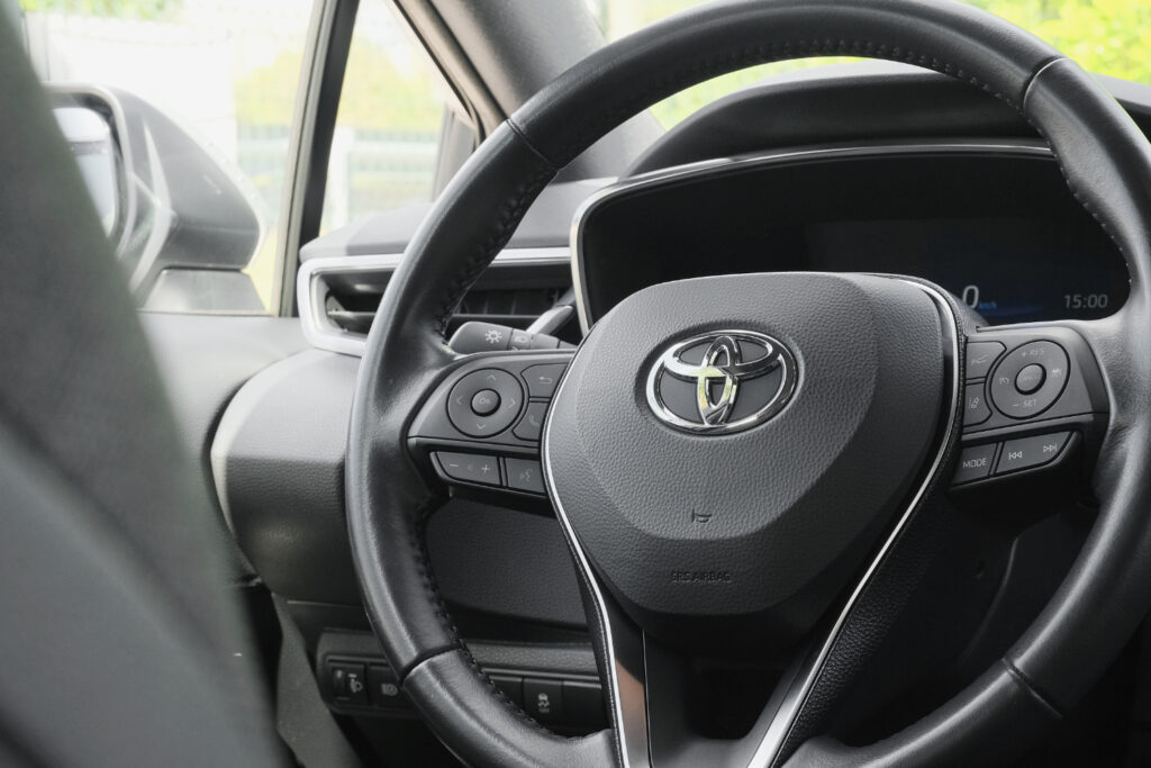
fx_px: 2174
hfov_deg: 29.7
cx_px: 576
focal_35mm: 68
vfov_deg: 20.0
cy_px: 384
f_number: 9
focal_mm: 45
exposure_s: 1/100
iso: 2000
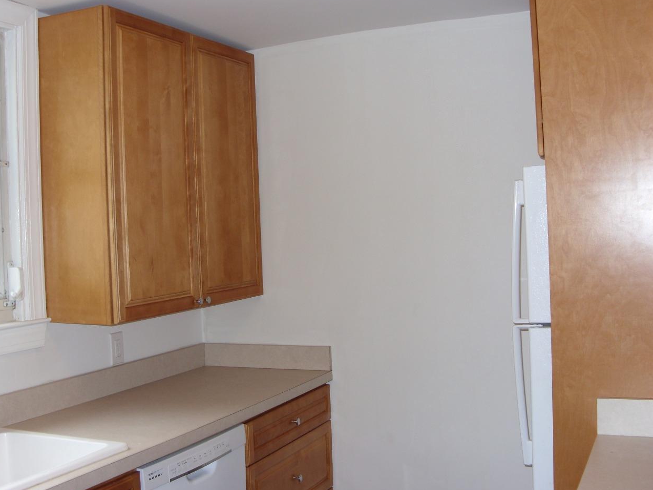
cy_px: 234
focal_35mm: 44
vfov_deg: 32.9
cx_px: 280
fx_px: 830
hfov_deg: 42.8
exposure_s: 1/30
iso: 50
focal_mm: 6.3
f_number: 2.8
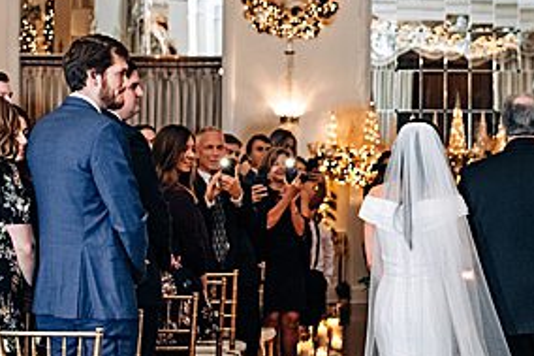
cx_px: 498
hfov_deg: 17.3
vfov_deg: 11.8
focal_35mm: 116
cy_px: 144
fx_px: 1720
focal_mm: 35
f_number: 2.2
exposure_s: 1/125
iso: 500
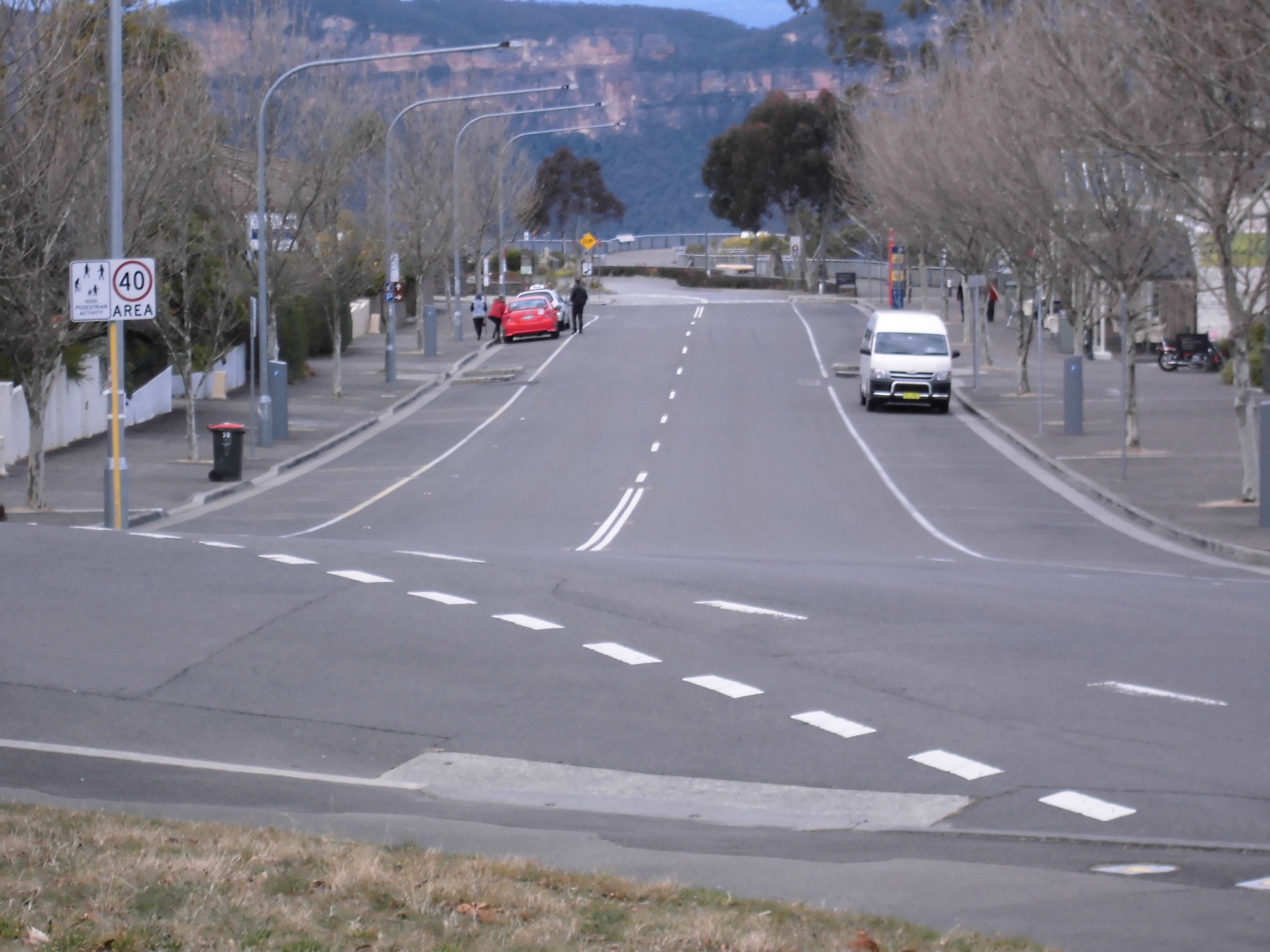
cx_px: 635
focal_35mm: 130
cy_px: 476
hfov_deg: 15.2
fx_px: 4769
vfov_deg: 11.4
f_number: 6.5
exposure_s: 1/100
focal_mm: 23
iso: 100
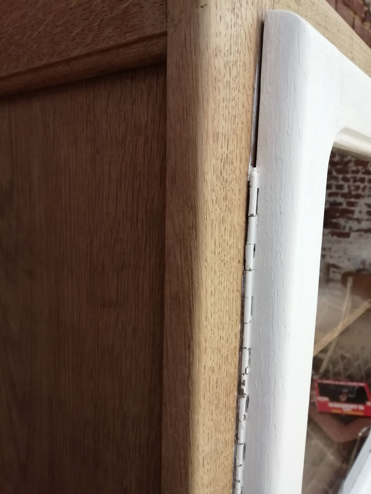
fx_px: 372
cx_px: 186
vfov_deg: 67.3
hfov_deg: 53.1
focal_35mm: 26
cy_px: 247
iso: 320
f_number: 1.8
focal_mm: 3.62
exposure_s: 1/33.3
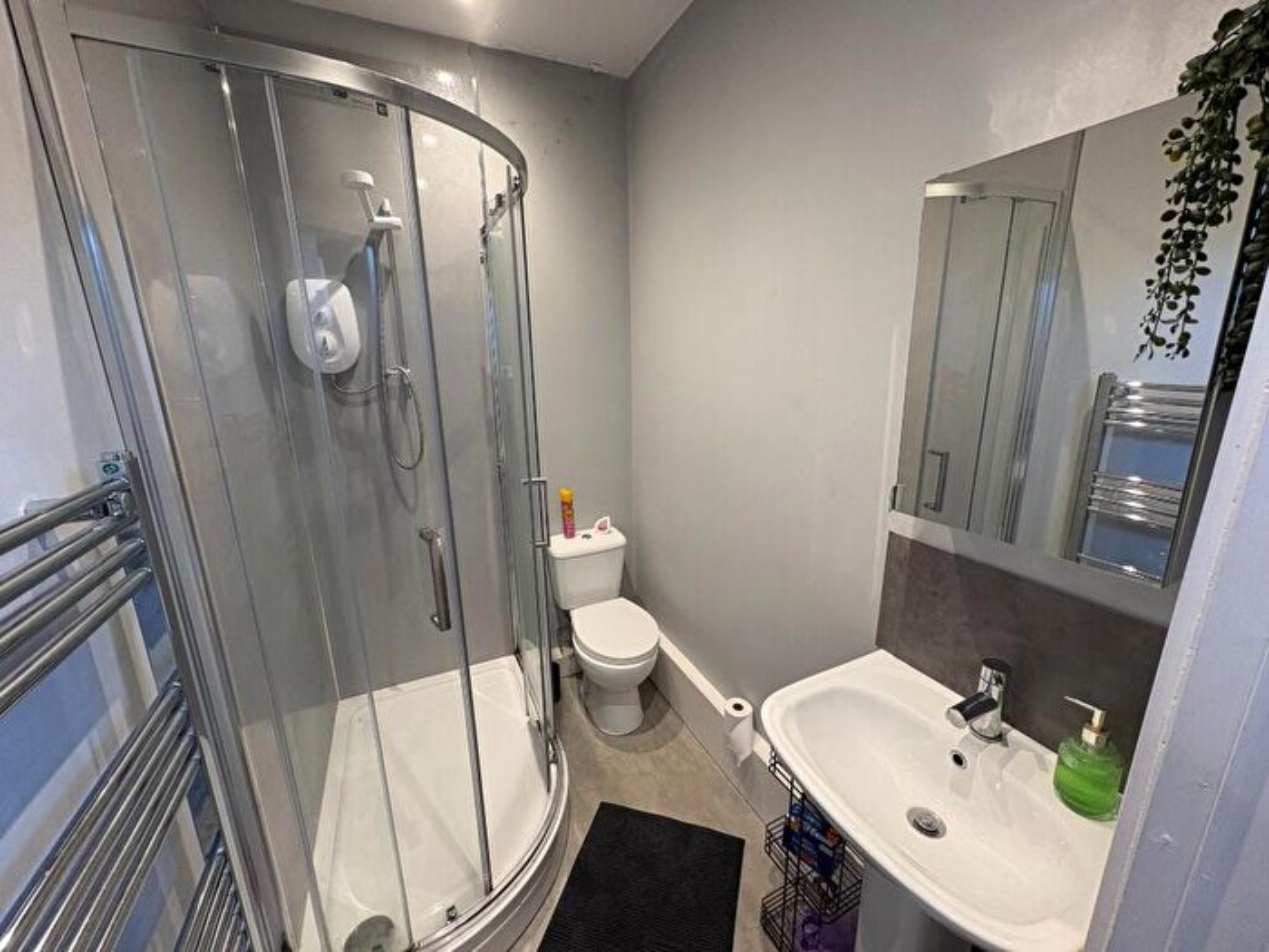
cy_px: 476
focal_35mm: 14
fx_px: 513
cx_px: 634
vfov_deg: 85.7
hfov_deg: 102.1
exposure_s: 1/50
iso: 160
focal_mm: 2.22
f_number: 2.2
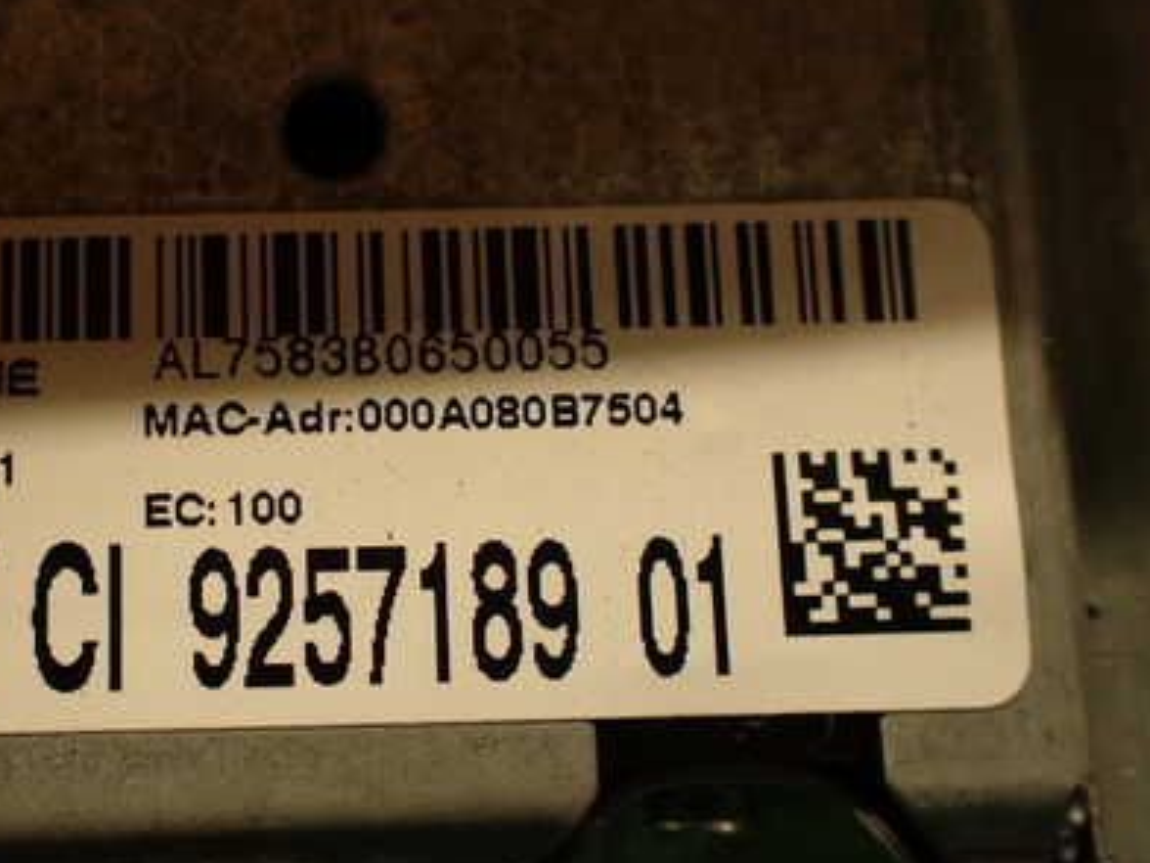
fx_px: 1628
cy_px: 505
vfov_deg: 29.6
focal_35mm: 49
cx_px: 326
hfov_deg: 38.2
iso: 200
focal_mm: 5.79
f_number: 2.4
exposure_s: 1/40
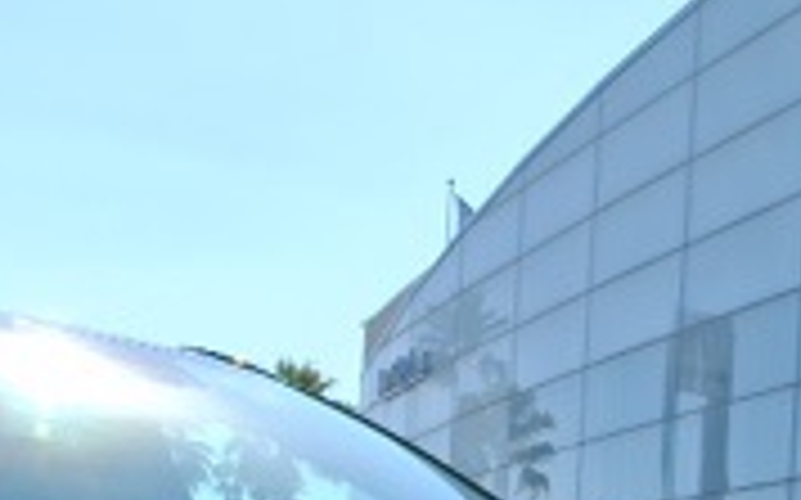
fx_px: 2160
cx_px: 266
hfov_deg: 20.9
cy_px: 703
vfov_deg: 12.6
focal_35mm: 99
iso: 25
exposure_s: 1/819
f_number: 1.8
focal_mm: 3.98
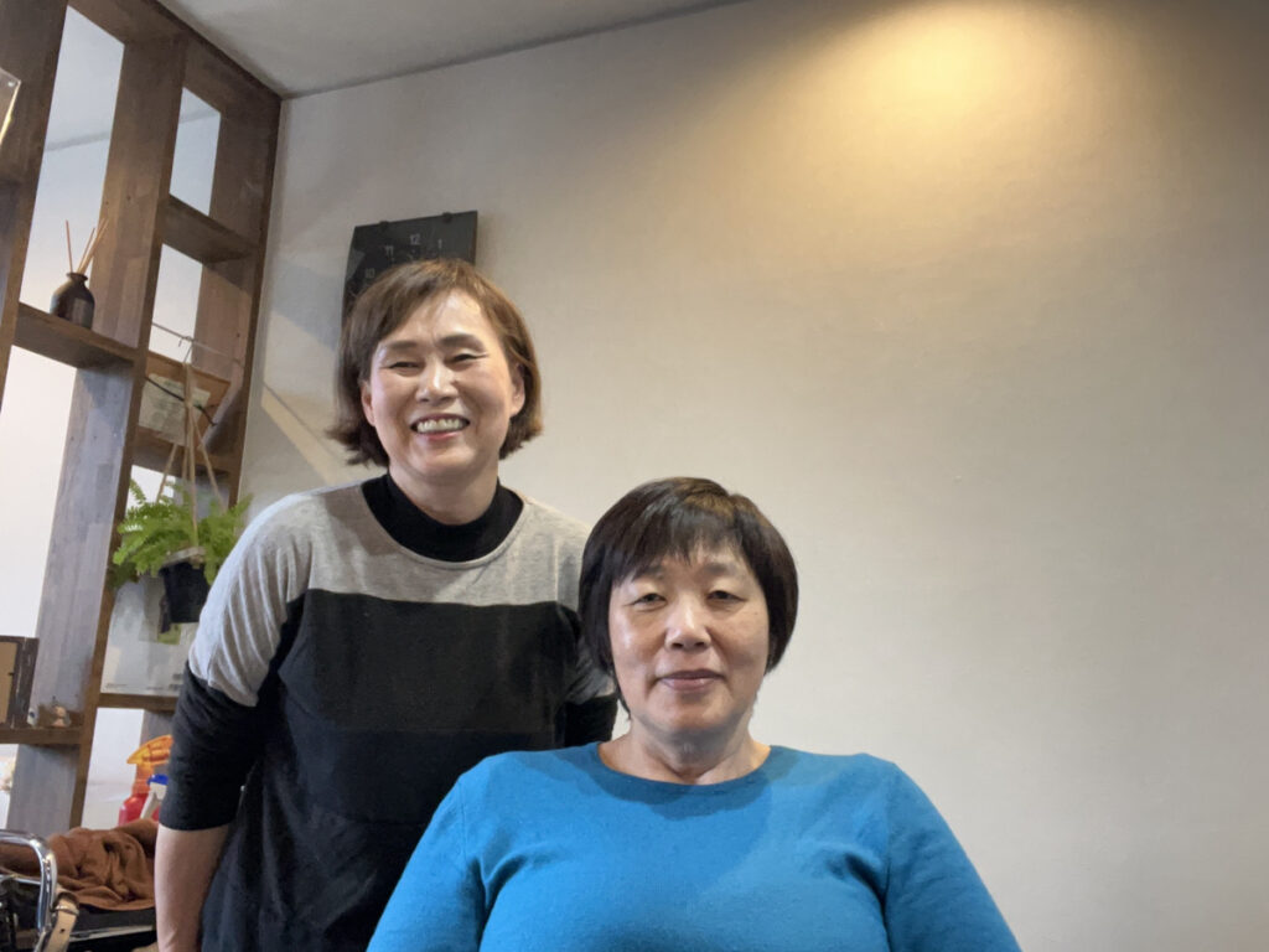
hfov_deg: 60.0
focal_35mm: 30
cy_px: 476
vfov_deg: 46.8
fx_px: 1100
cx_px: 634
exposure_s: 1/60
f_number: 2.2
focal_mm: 2.71
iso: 250
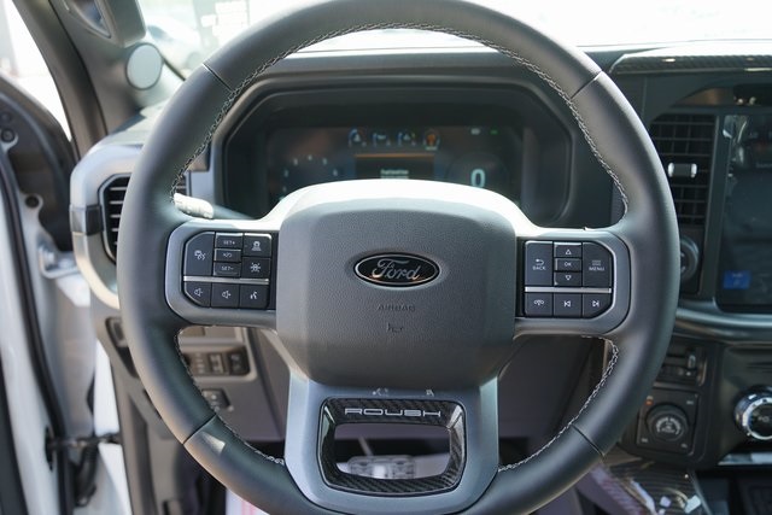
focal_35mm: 28
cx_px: 386
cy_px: 258
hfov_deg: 65.5
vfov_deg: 46.4
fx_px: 601
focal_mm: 28
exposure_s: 1/60
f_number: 4
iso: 100
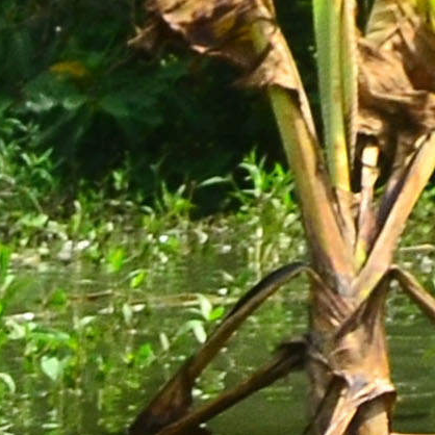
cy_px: 1206
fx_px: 3412
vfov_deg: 6.7
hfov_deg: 6.7
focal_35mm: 240
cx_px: -814
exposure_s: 1/350
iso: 200
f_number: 9.5
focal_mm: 16
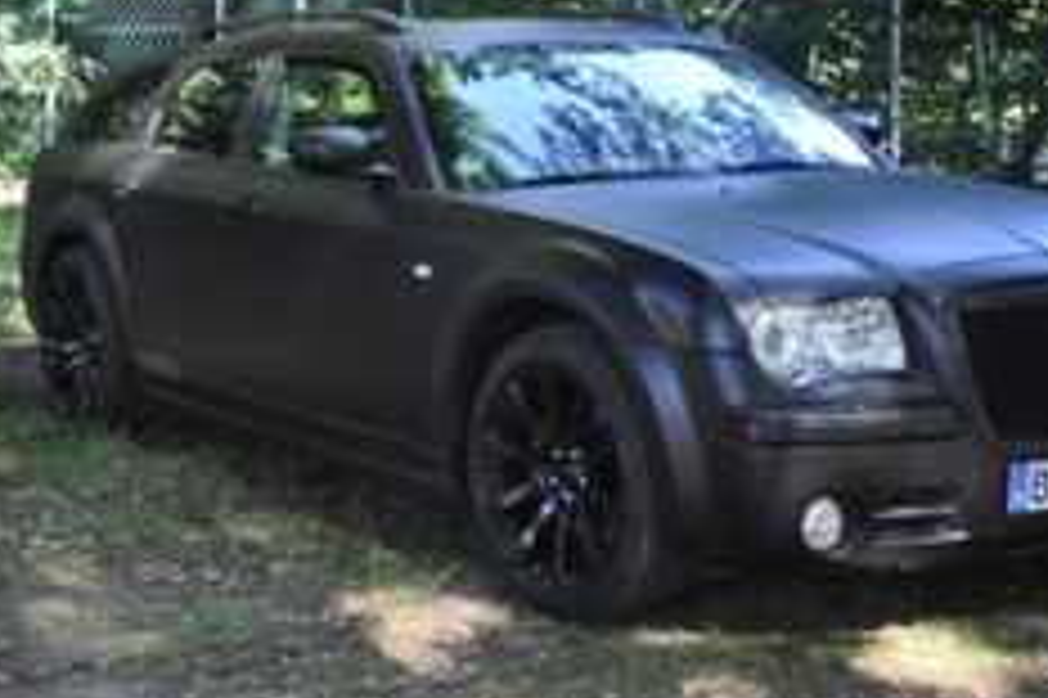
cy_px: 176
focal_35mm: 75
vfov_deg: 18.0
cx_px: 468
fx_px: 2182
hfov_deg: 27.0
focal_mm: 26
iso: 1600
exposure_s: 1/400
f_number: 4
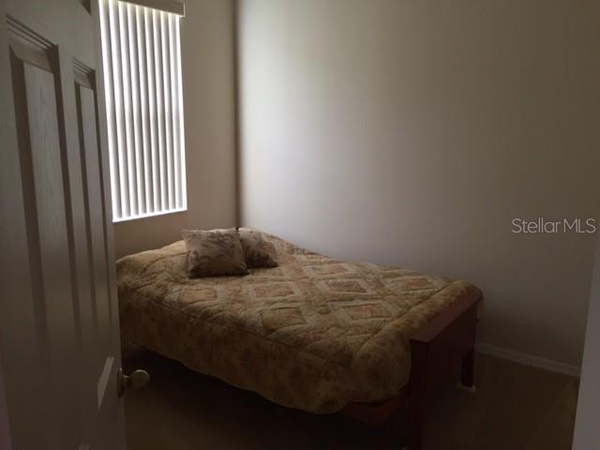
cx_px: 300
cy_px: 225
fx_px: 503
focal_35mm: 29
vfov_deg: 48.2
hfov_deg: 61.7
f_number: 2.2
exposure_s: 1/30
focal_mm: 4.15
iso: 40
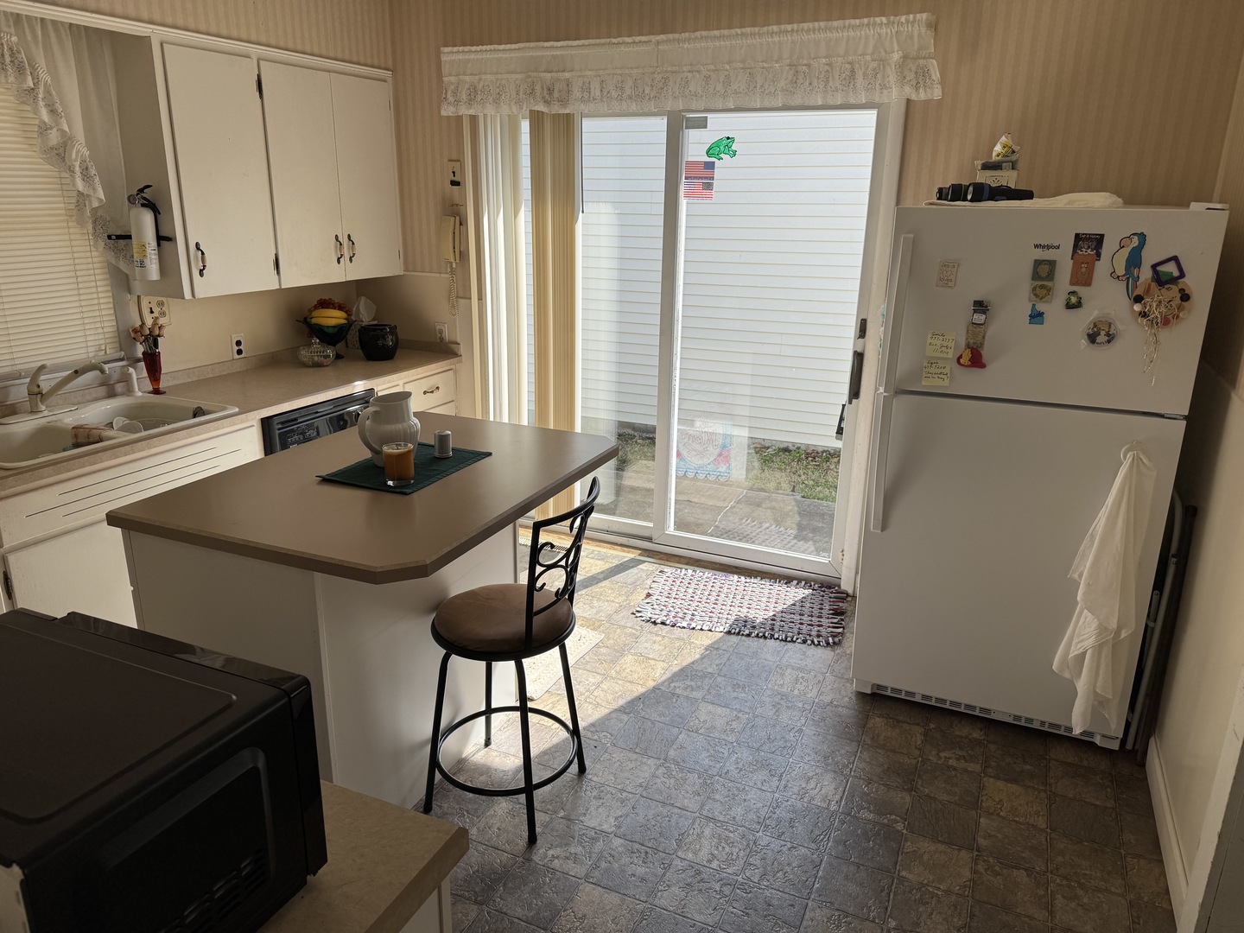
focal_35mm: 24
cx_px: 622
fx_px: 862
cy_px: 466
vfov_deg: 56.8
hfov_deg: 71.6
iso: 80
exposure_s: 1/1285
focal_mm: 6.76
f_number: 1.78
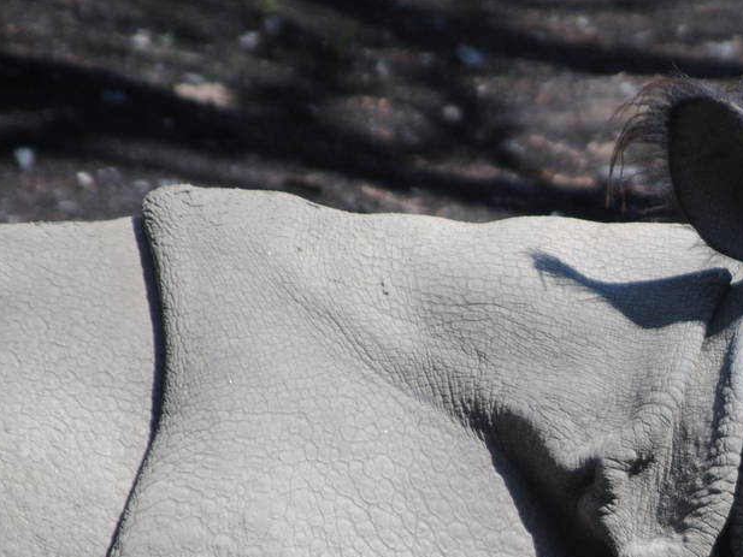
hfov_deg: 2.6
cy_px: 430
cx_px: 836
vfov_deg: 2.0
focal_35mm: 749
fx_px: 16080
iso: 250
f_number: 5.6
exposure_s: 1/500
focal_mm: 200
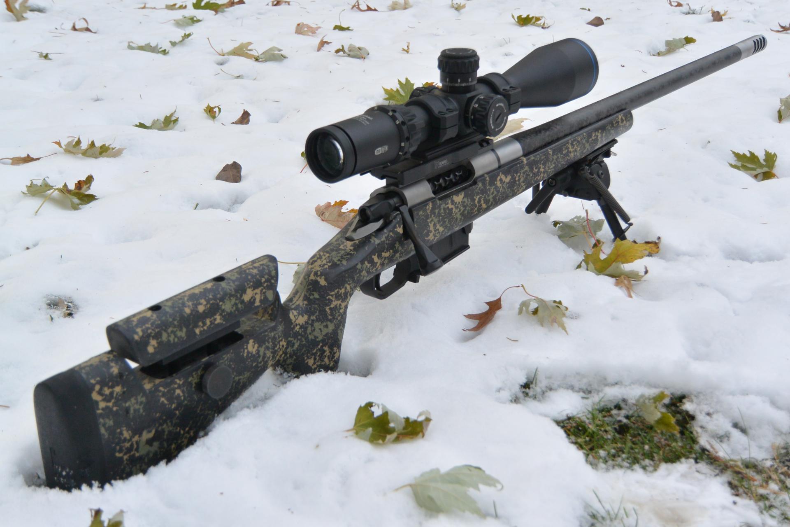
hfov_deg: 41.1
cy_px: 264
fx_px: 1053
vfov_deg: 28.1
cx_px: 395
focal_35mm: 48
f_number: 4.8
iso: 200
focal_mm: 18.1
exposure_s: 1/200
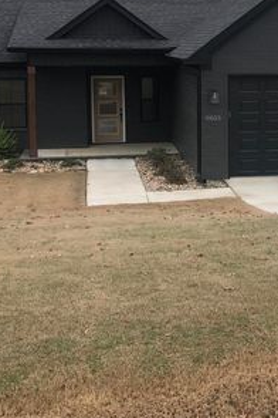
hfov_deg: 20.2
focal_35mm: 66
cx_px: 257
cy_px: 123
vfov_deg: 30.2
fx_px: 764
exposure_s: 1/571
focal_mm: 3.99
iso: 20
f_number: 1.8
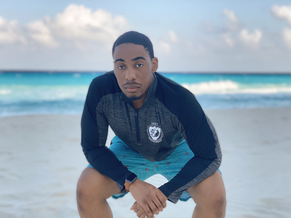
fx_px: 437
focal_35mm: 52
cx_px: 146
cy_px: 109
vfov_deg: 28.0
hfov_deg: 36.8
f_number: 2
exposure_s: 1/470
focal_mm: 6
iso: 20
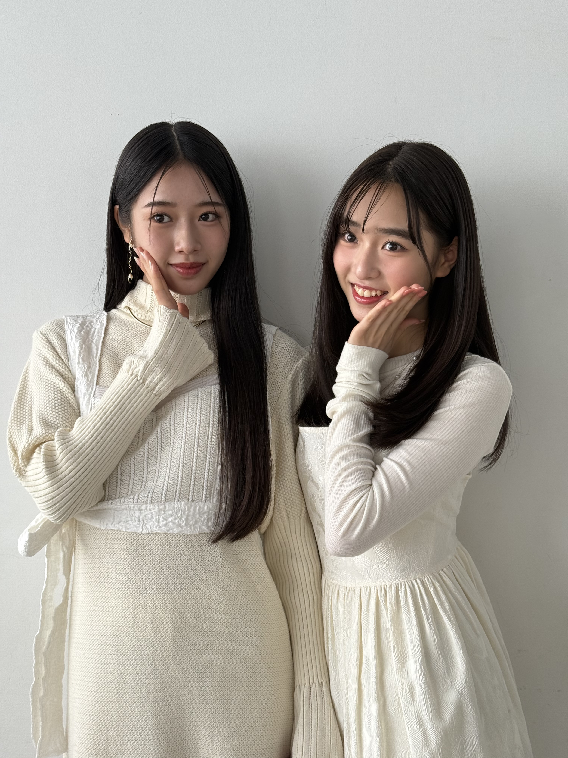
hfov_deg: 30.3
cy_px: 379
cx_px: 284
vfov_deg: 39.7
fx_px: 1050
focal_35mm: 48
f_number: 1.78
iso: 50
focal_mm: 6.76
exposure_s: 1/132
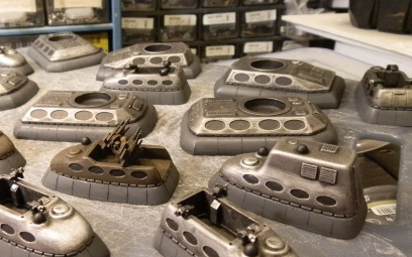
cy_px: 136
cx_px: 142
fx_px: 438
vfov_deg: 32.8
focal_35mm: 39
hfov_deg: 49.6
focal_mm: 5
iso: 400
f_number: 3.1
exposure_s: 1/20
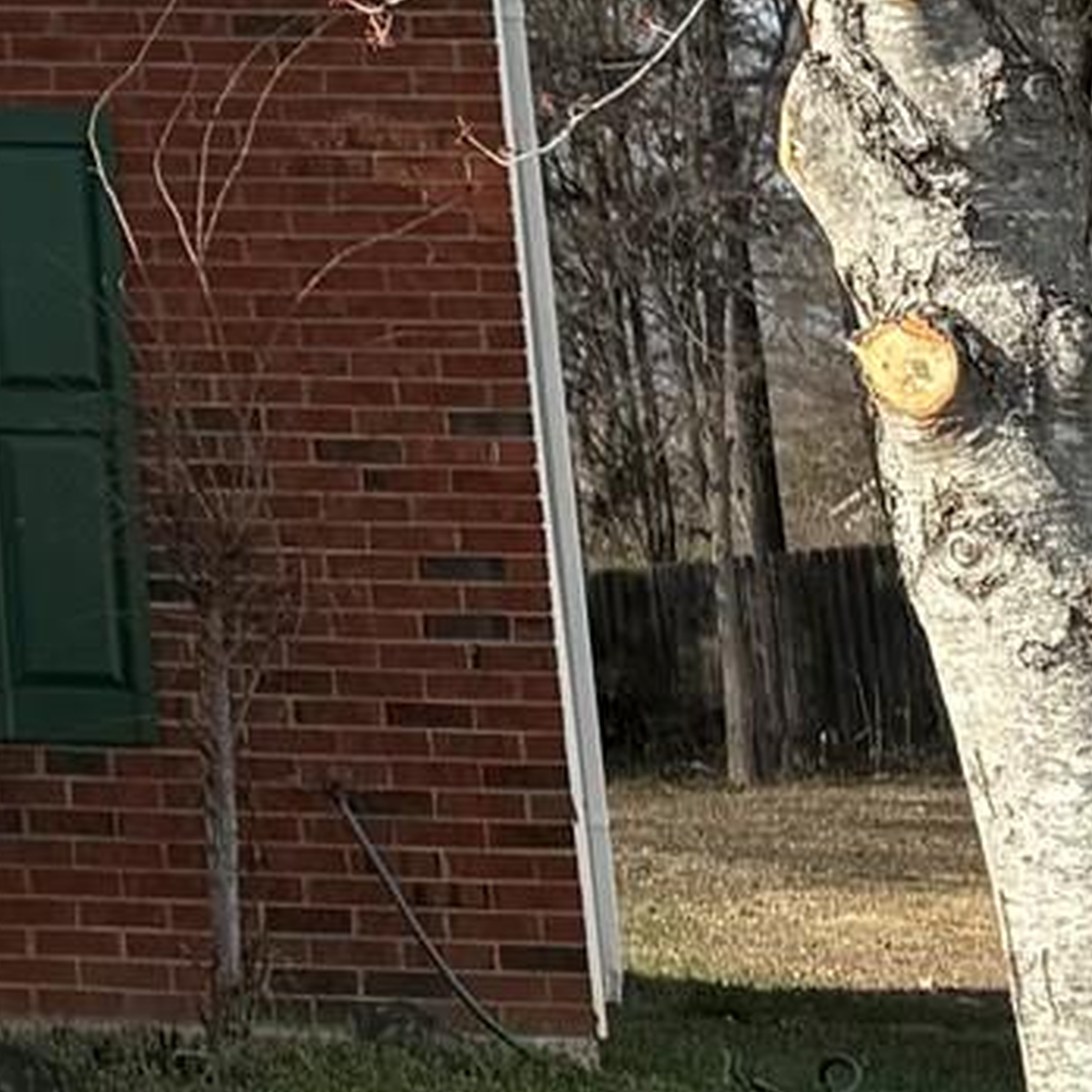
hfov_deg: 11.4
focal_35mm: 125
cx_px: -1607
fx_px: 4461
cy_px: -612
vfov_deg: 13.1
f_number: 1.78
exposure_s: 1/3425
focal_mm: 6.76
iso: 80
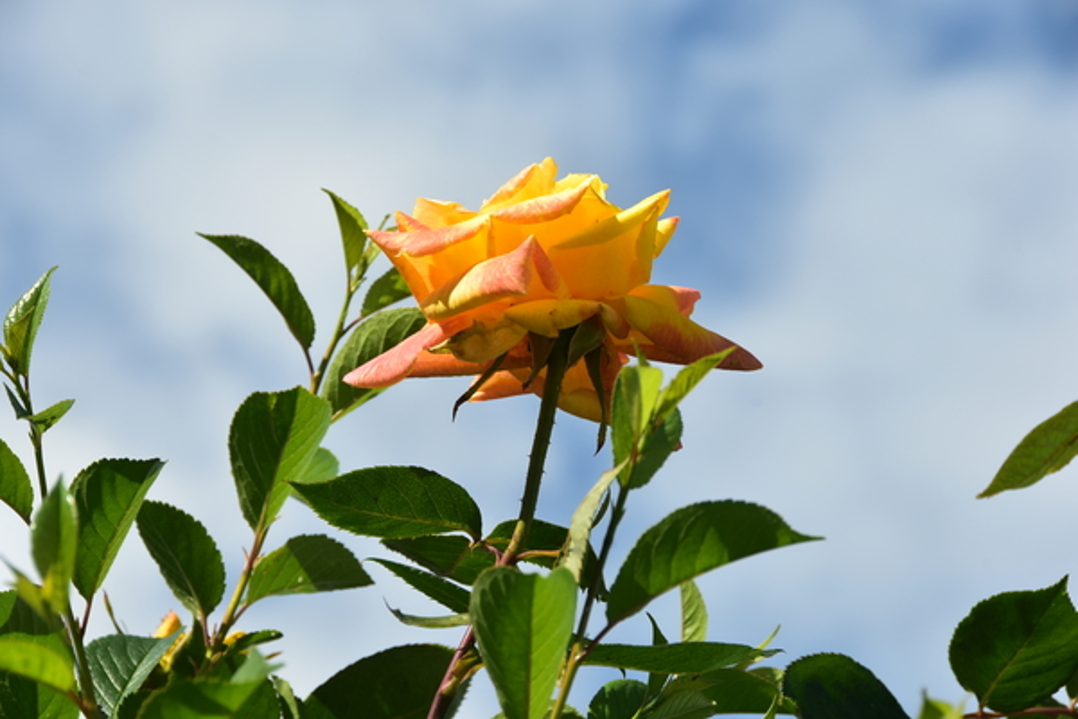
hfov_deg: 10.2
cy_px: 360
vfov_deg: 6.8
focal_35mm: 202
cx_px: 539
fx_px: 6063
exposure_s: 1/125
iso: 100
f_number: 11
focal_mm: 135
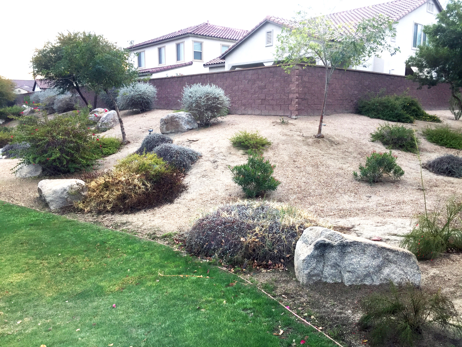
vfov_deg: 48.2
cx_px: 231
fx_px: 387
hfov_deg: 61.7
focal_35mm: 29
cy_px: 174
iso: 32
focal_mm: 4.15
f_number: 2.2
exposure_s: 1/181
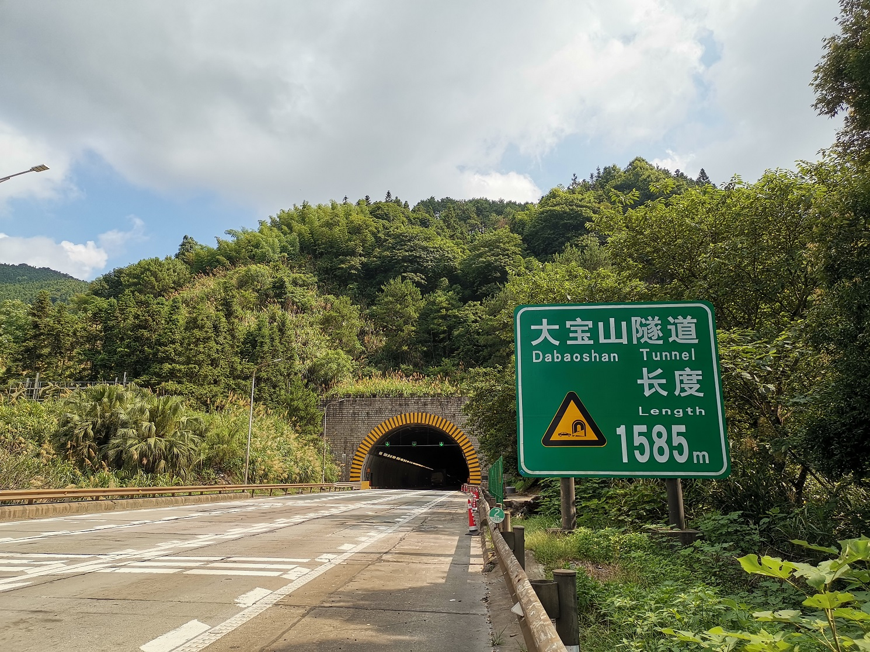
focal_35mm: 27
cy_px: 326
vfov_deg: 51.3
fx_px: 678
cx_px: 435
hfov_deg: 65.3
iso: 50
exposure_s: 1/1905
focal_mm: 5.3
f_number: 1.8
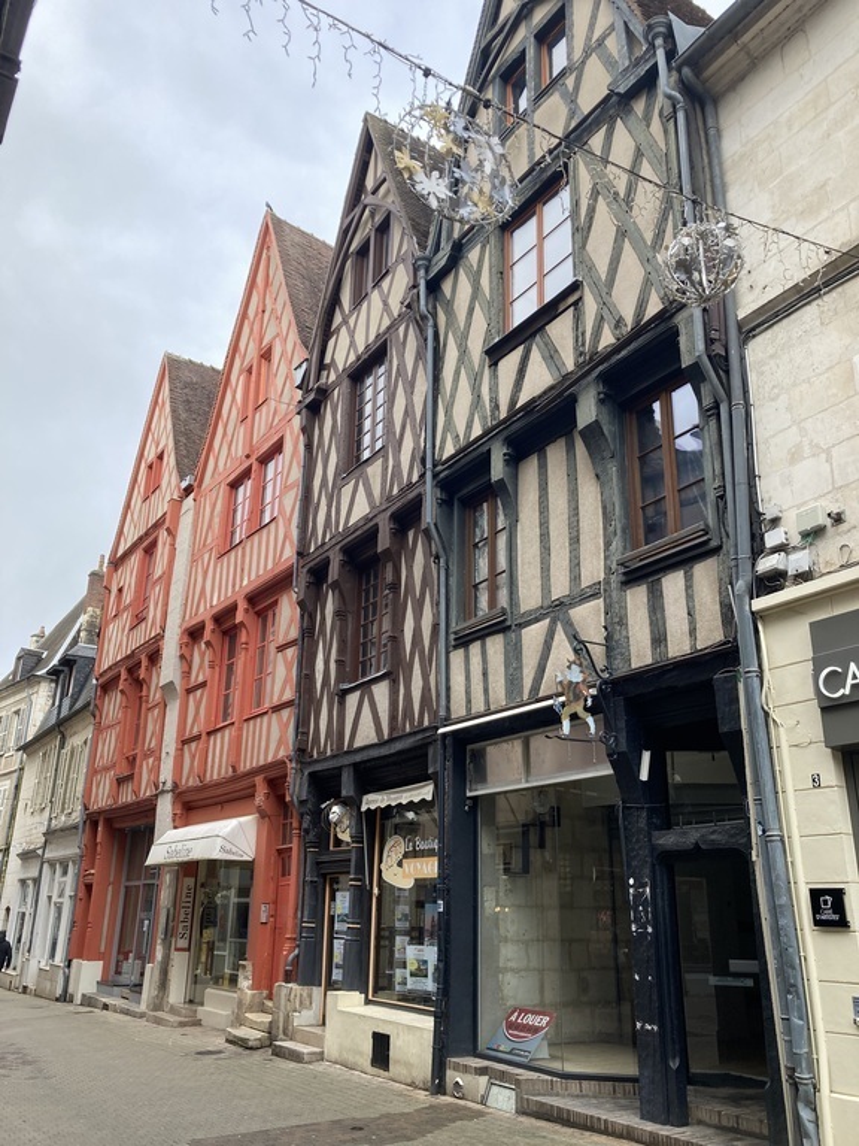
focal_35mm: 28
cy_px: 573
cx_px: 430
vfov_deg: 63.4
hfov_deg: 49.7
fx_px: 926
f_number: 1.8
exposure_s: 1/216
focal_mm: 3.99
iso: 20
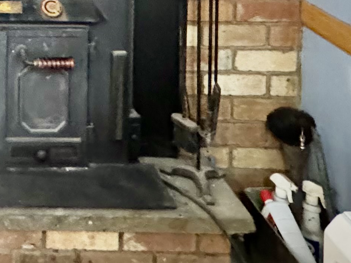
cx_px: -51
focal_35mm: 60
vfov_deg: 19.6
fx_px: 608
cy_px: -178
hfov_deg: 28.7
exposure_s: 1/30
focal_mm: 2.22
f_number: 2.2
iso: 1250
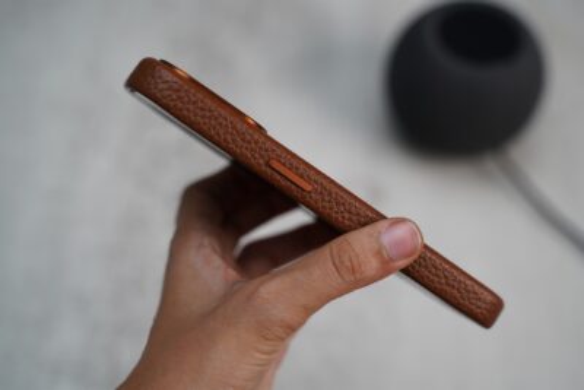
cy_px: 195
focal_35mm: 55
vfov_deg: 24.6
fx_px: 892
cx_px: 292
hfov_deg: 36.2
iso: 500
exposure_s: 1/60
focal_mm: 55
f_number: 4
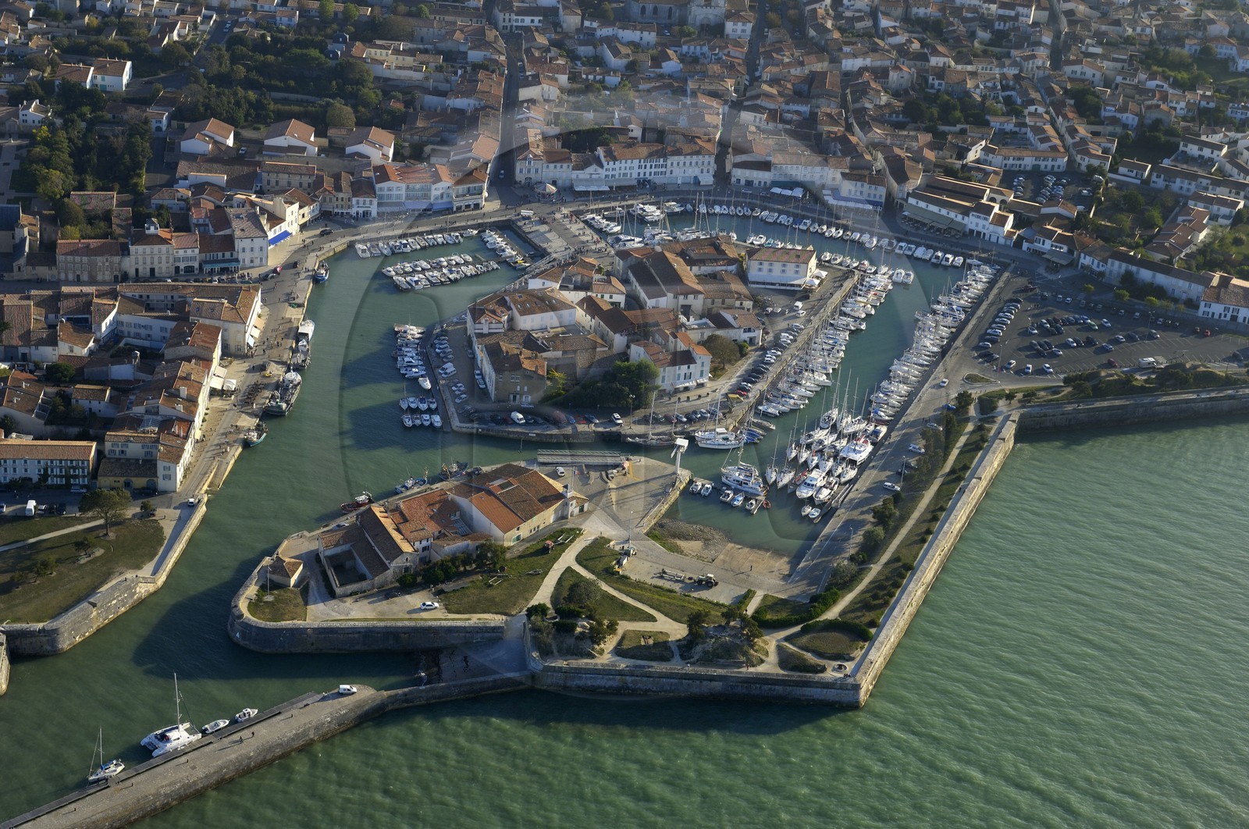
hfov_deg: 29.9
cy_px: 414
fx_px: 2339
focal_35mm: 68
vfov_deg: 20.1
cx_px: 624
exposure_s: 1/500
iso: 100
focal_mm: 45
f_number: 5
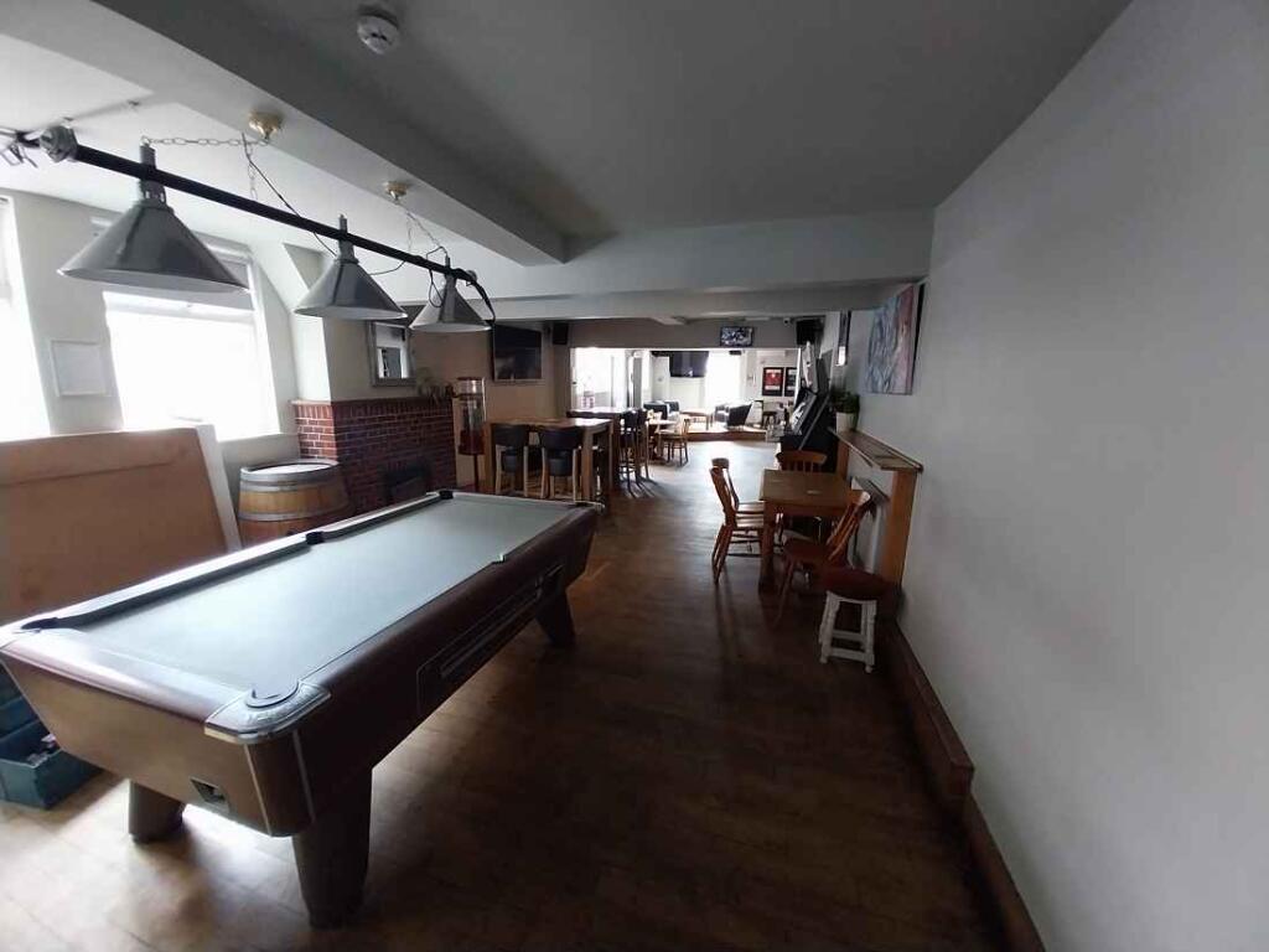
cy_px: 476
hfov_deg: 106.2
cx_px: 634
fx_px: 477
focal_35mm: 13
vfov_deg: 89.9
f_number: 2.2
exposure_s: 1/33.4
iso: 200
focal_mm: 1.13
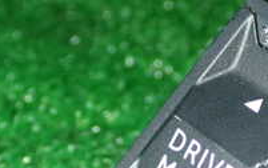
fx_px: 1016
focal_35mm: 139
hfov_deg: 14.9
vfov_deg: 9.3
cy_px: 193
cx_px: 244
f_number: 9
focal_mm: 7.84
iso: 320
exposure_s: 1/40
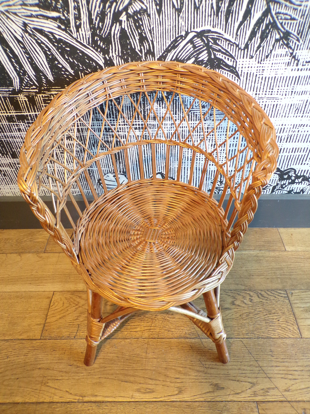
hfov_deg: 56.8
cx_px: 155
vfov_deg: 71.6
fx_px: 287
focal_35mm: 24
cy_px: 207
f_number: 3
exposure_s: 1/17
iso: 250
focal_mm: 4.3
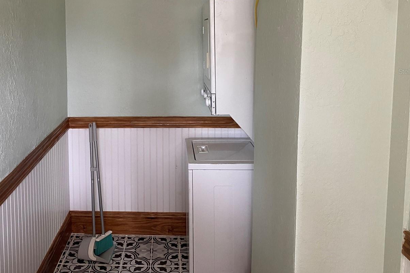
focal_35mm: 36
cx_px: 158
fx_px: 410
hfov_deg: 52.7
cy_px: 71
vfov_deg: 36.1
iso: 160
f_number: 1.8
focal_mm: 4.25
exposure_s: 1/60
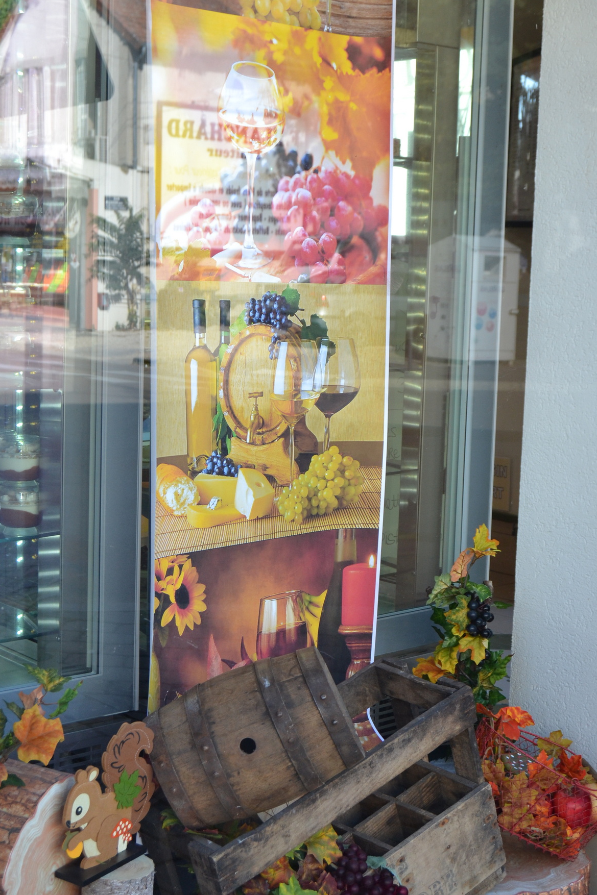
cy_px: 440
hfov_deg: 22.7
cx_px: 262
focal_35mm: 60
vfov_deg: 33.6
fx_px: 1484
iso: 400
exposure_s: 1/60
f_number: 6.3
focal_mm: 31
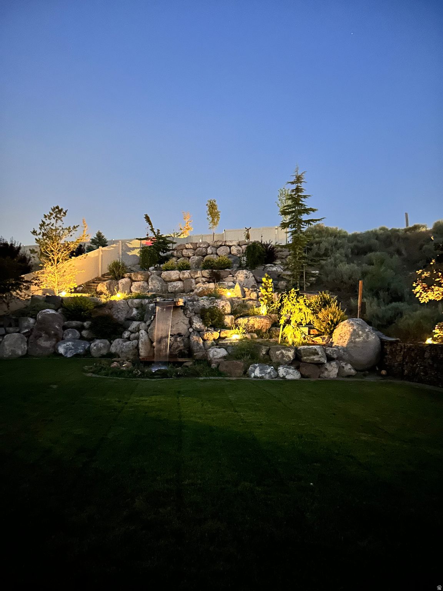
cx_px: 222
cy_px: 296
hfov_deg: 53.1
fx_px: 444
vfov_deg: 67.3
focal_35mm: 26
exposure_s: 1/2
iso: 1600
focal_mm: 5.7
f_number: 1.5
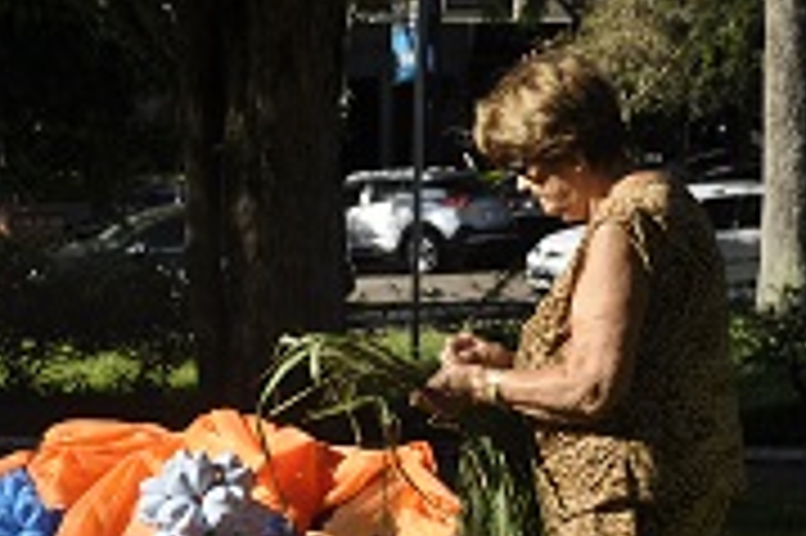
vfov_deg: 6.2
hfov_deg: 9.2
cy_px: 563
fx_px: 4943
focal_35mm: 221
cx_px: -43
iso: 200
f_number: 10
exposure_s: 1/200
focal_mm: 62
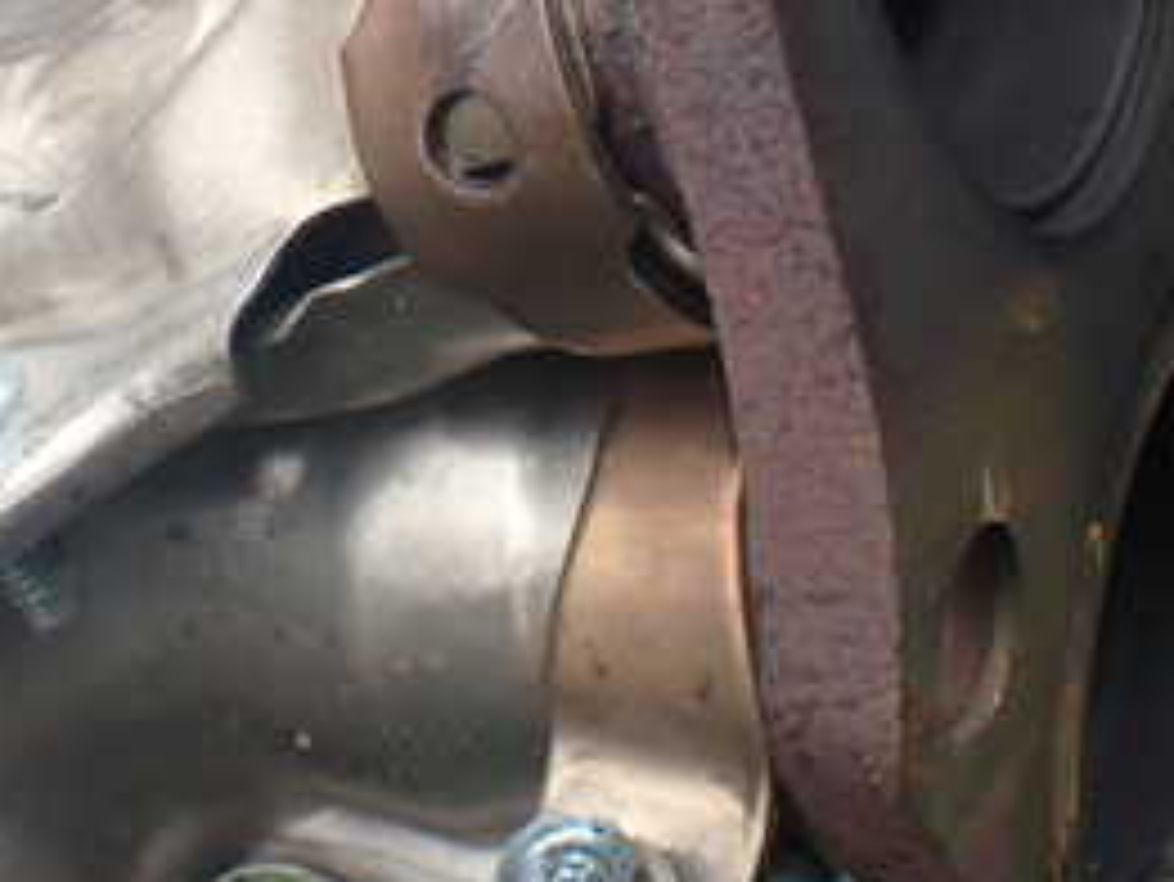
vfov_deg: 20.8
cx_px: 400
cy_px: 40
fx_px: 2341
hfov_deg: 28.0
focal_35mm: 69
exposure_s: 1/125
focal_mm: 5.4
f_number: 3.2
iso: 100
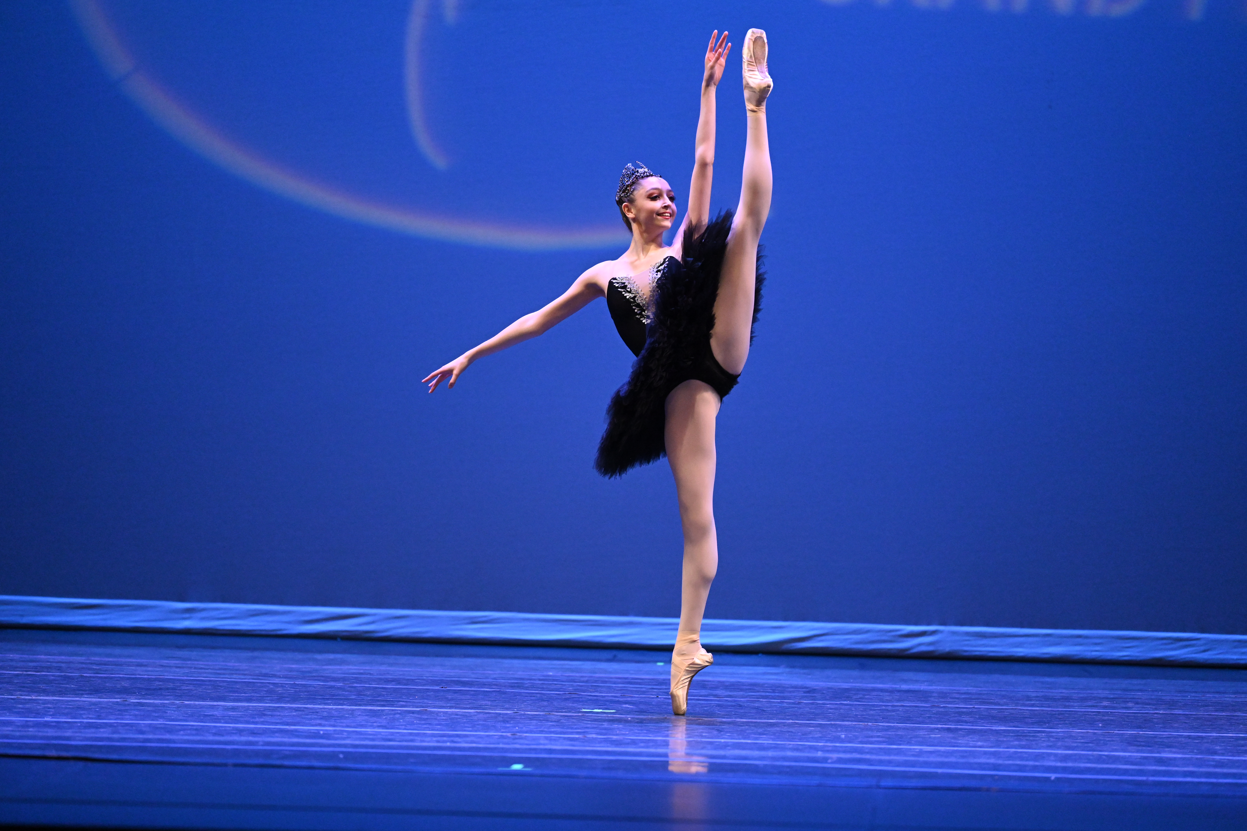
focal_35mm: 200
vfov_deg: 6.9
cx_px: 624
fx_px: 6927
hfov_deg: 10.3
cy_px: 416
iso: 5000
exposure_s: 1/1250
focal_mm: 200
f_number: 2.8
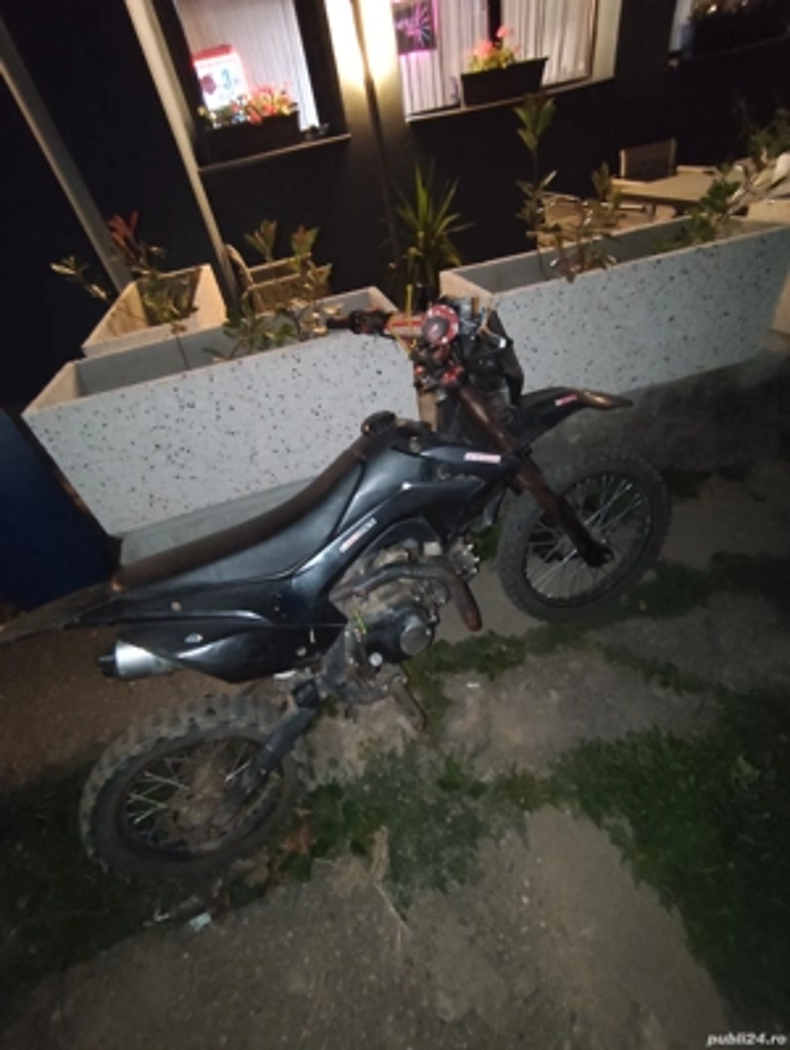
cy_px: 525
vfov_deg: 94.4
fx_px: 486
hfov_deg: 78.2
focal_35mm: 16
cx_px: 395
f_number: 2.2
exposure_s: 1/20
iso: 2000
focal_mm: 1.65
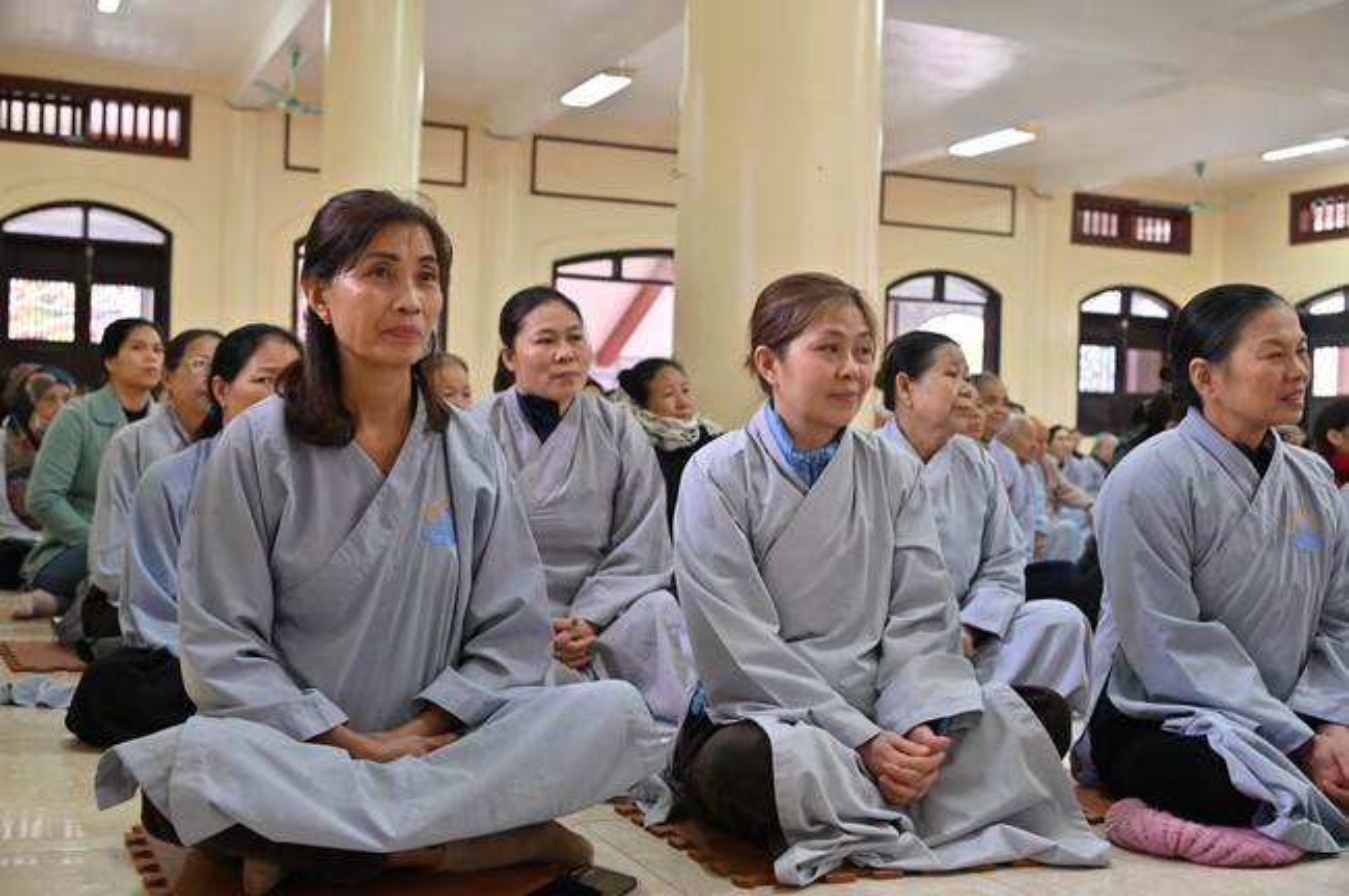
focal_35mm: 44
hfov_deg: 44.5
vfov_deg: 30.5
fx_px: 1647
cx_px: 674
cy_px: 448
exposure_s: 1/100
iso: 3200
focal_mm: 44
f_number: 5
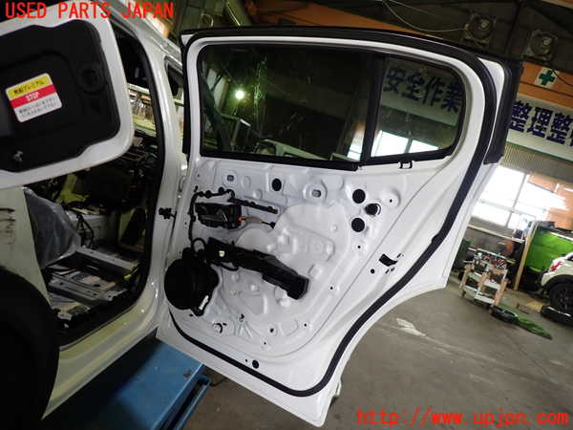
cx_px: 286
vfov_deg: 54.9
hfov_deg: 69.4
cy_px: 215
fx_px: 414
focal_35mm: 25
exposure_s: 1/50
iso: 200
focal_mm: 4.5
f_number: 2
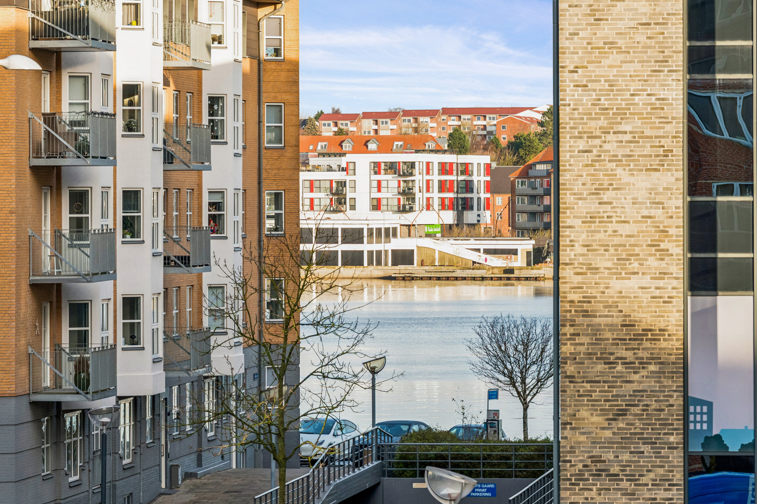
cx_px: 356
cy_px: 294
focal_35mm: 217
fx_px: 4563
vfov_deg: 6.3
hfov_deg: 9.5
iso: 800
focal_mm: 176
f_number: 10
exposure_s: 1/320
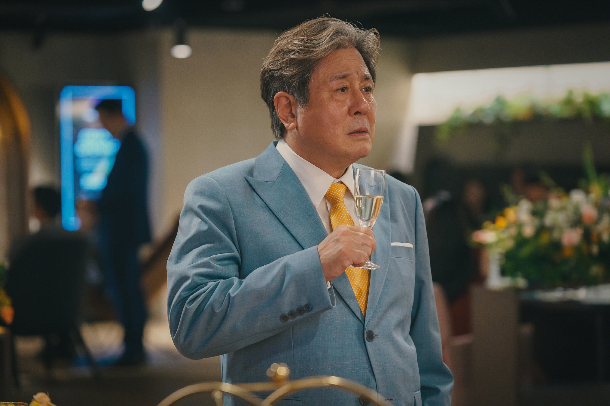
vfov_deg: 13.7
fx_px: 1693
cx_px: 305
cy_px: 203
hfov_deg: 20.4
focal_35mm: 100
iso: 5000
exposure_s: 1/160
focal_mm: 100
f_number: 3.2
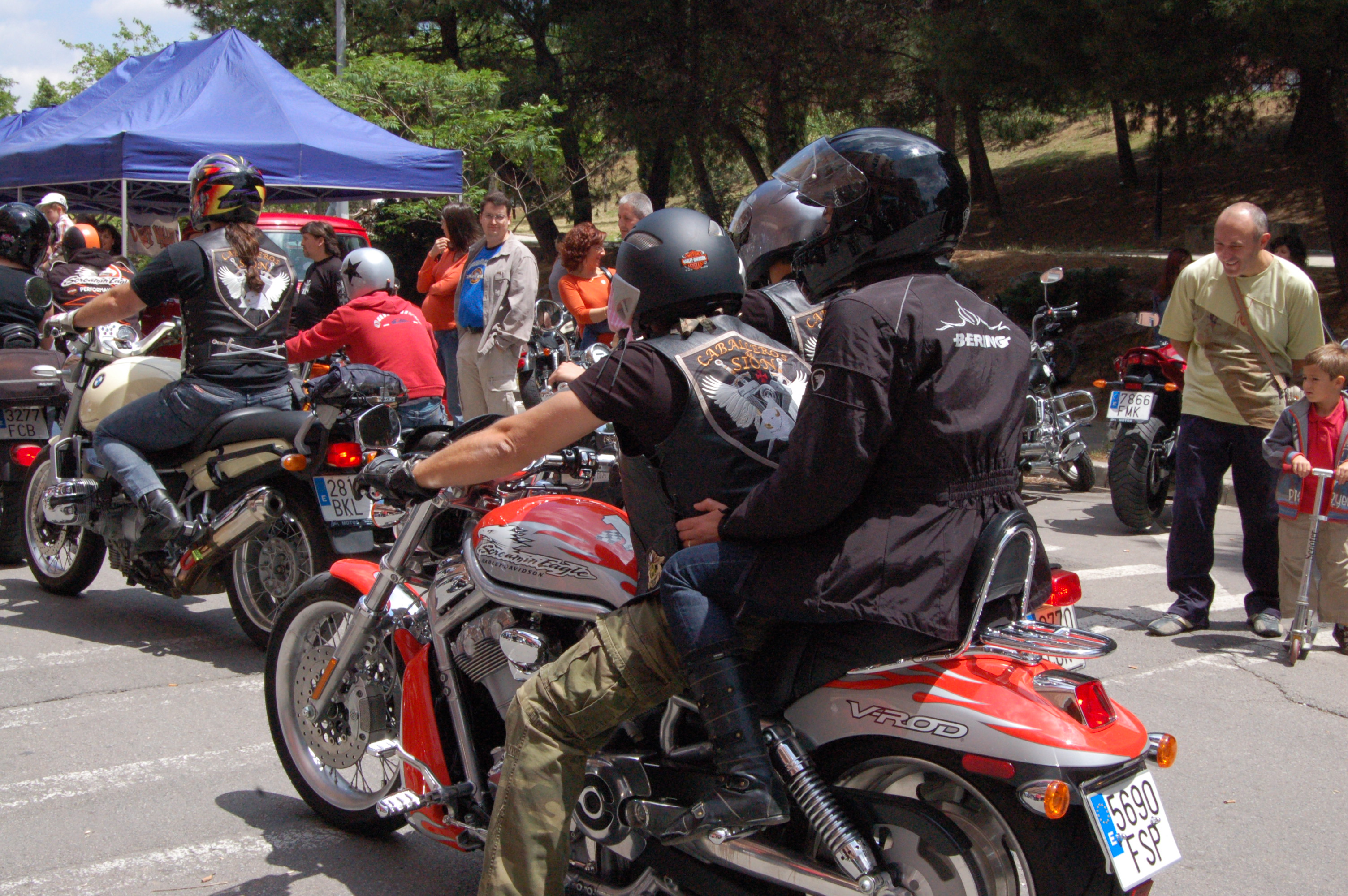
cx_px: 674
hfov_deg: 42.4
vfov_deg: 28.9
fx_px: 1740
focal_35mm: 46
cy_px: 448
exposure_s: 1/500
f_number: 11
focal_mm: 31
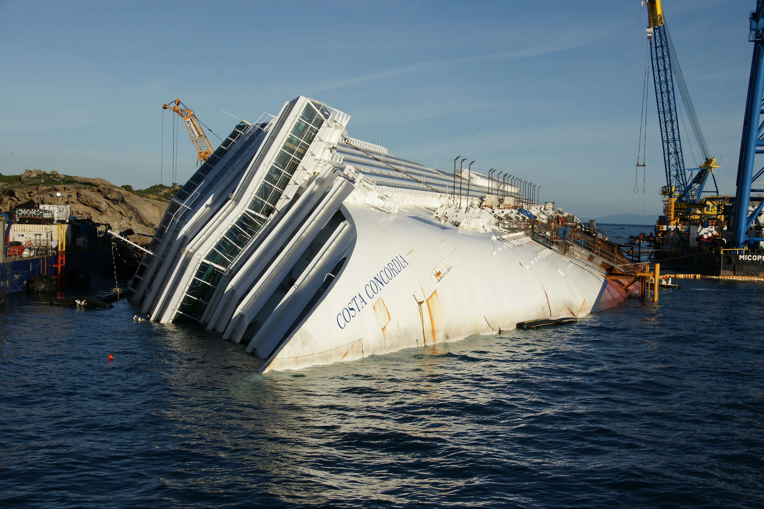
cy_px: 254
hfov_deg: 43.6
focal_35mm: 45
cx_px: 382
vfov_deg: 29.9
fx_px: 955
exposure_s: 1/500
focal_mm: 30
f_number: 11
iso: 200
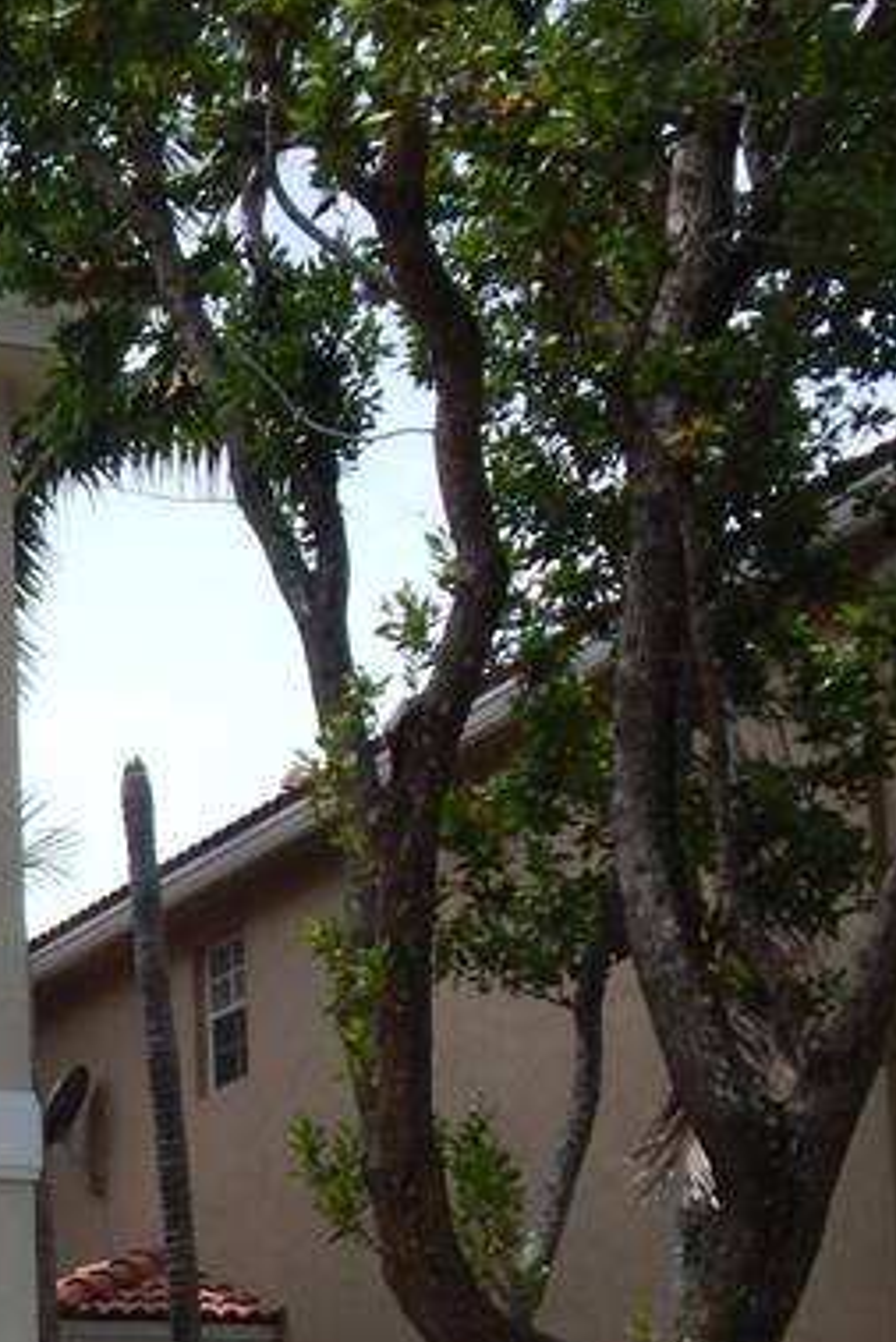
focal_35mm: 87
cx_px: -453
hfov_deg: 14.6
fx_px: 3245
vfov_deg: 22.6
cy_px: 1285
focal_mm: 5.6
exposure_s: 1/400
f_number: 6.5
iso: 125
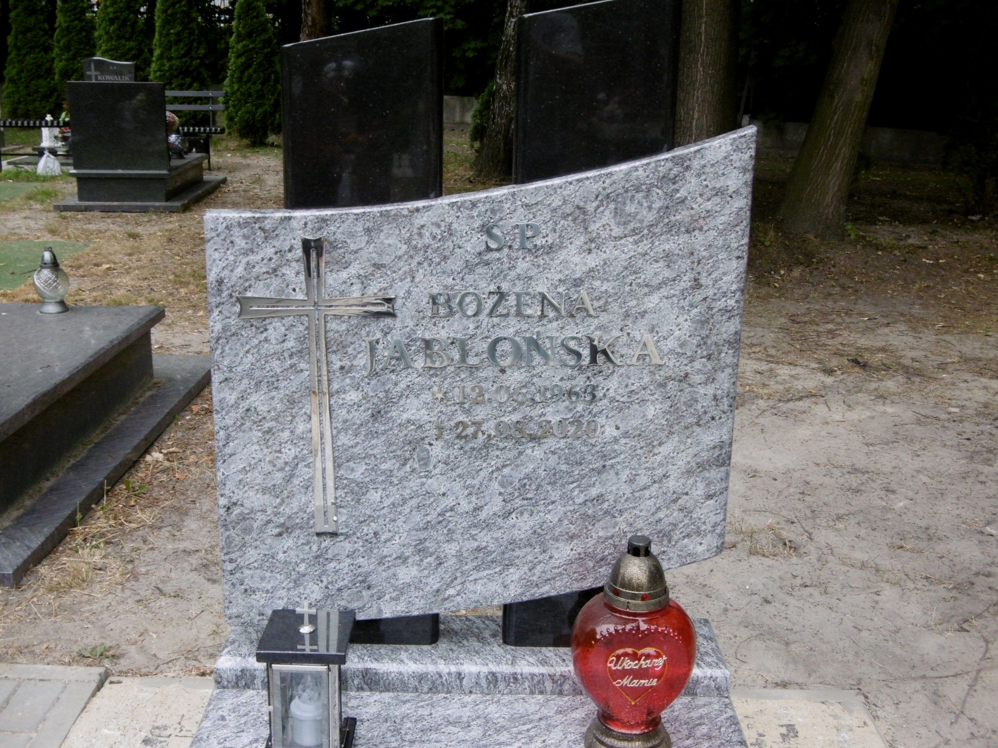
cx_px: 499
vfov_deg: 33.6
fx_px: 1240
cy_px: 374
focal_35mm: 43
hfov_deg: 43.9
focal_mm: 7.7
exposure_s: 1/60
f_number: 3.8
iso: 200
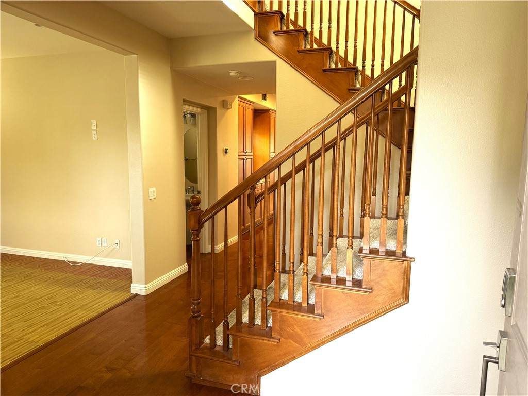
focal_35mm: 24
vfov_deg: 56.8
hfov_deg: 71.6
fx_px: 366
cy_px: 198
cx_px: 264
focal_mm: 6.76
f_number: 1.78
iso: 200
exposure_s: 1/121
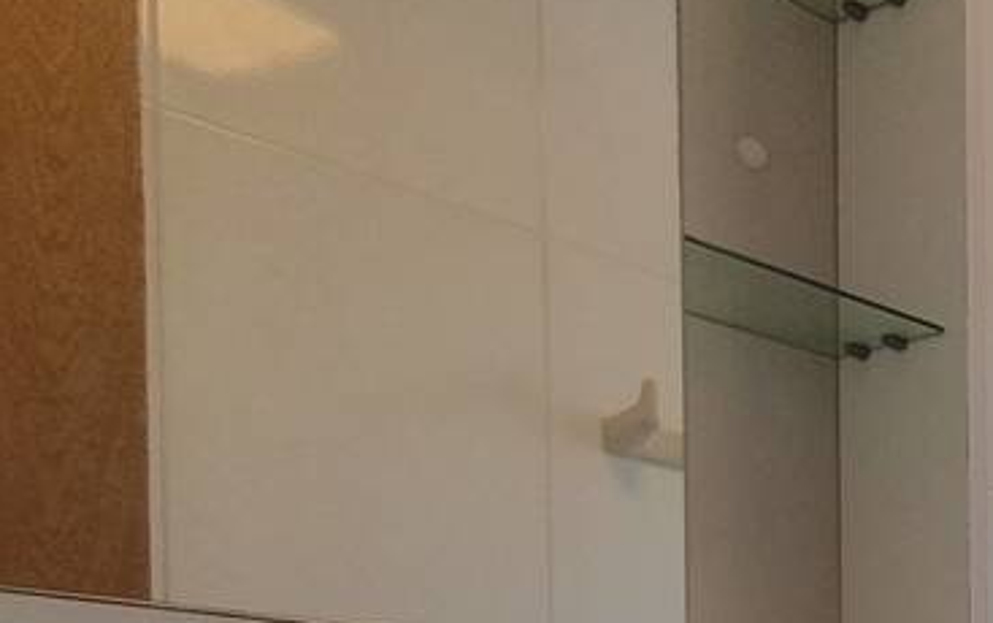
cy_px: 837
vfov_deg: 21.4
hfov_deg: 24.5
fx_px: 1462
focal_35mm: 54
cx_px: 1637
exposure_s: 1/122
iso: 50
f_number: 2.2
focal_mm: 1.8
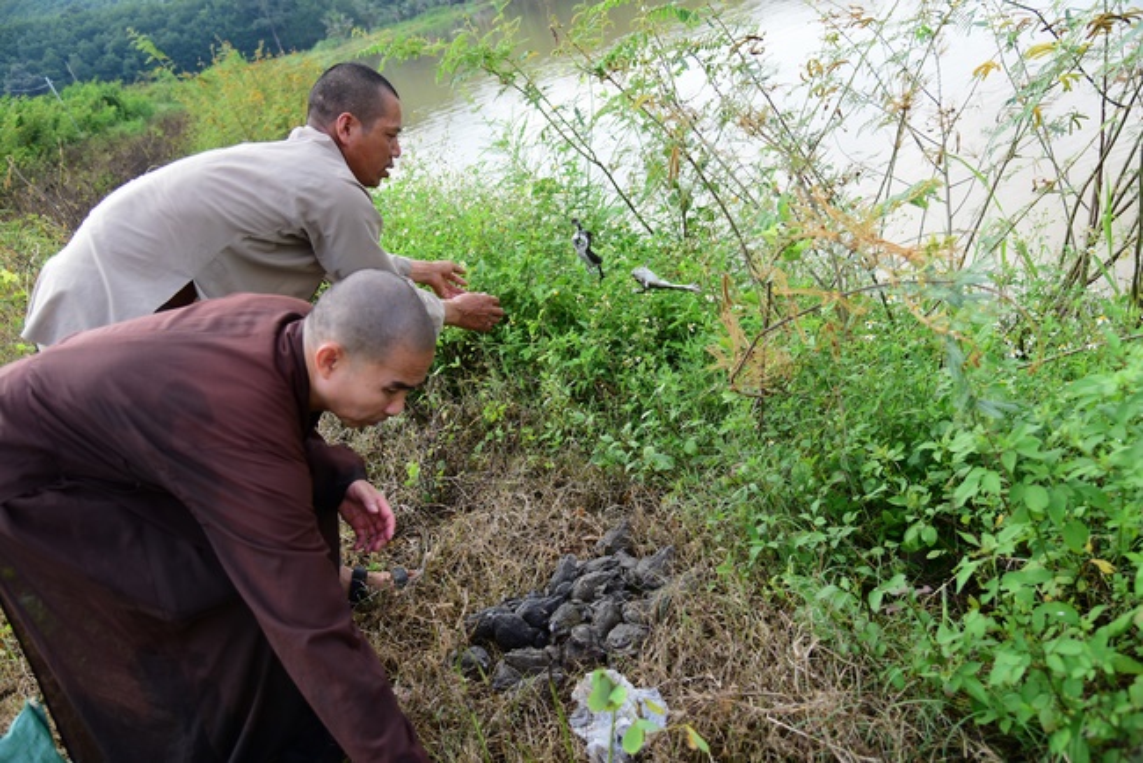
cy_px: 382
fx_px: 985
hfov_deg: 60.3
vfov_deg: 42.4
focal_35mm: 31
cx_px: 572
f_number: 4
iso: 320
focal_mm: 31
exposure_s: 1/500
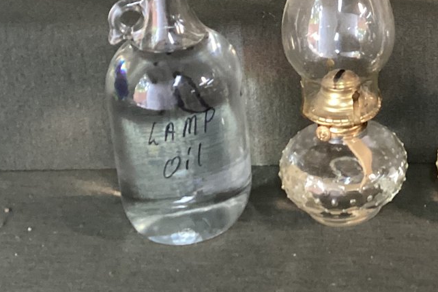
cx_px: 419
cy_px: -59
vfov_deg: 17.1
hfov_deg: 25.6
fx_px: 925
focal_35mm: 76
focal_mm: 3.3
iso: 250
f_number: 2.4
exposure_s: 1/40
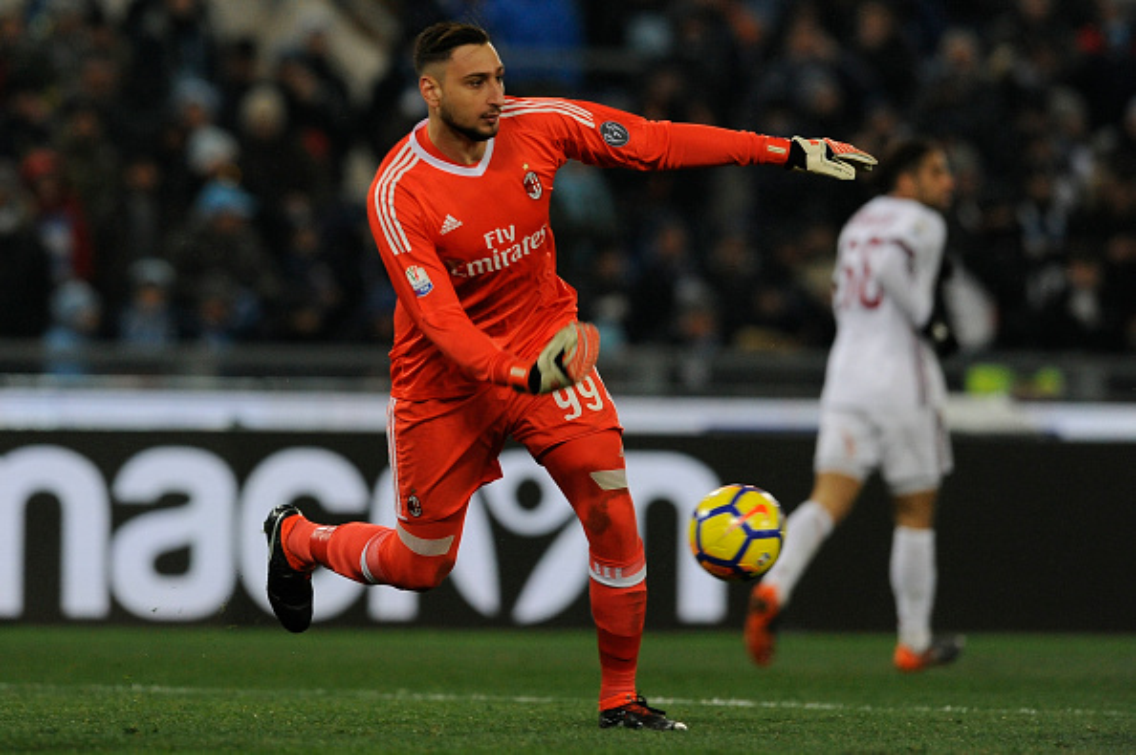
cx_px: 568
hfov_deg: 5.2
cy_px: 378
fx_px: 12611
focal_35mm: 400
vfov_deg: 3.4
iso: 2000
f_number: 3.2
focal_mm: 400
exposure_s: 1/800
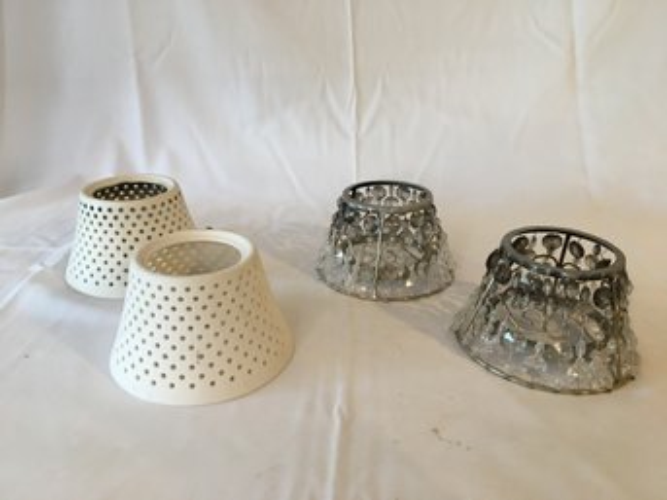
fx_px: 559
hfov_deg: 61.7
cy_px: 250
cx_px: 334
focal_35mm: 29
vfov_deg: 48.2
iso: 100
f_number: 2.2
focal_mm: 4.15
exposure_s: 1/30
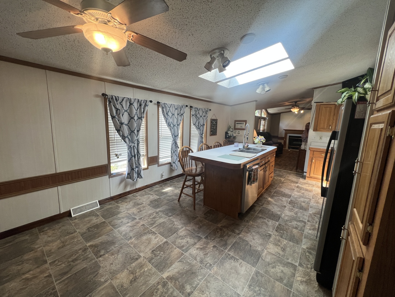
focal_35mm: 13
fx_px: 148
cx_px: 198
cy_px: 148
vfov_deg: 89.9
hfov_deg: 106.2
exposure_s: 1/120
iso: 80
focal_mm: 1.57
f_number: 1.8
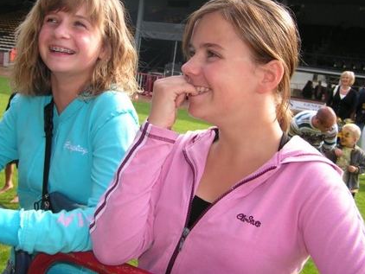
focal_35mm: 45
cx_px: 161
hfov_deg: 42.0
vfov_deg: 32.1
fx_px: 475
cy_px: 113
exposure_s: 1/400
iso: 50
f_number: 2.8
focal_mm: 6.3
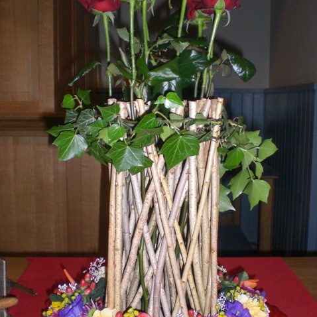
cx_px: 158
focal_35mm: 45
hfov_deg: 37.6
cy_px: 169
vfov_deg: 37.5
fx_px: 466
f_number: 3.1
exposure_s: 1/60
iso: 200
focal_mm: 6.3
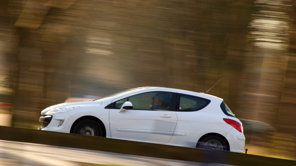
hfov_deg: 6.8
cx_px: 148
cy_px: 90
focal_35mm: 316
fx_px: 2480
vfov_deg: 3.8
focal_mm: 200
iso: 100
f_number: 16
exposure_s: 1/30
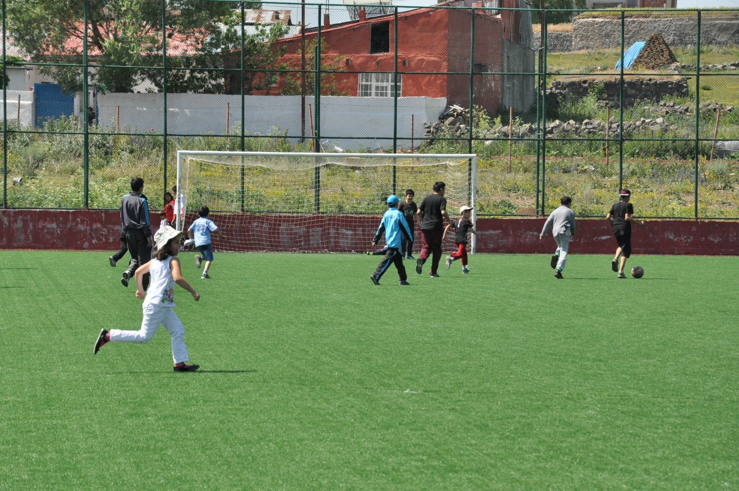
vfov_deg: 8.7
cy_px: 246
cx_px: 370
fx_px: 3229
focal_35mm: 158
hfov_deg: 13.1
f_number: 10
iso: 1250
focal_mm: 105
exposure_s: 1/1600
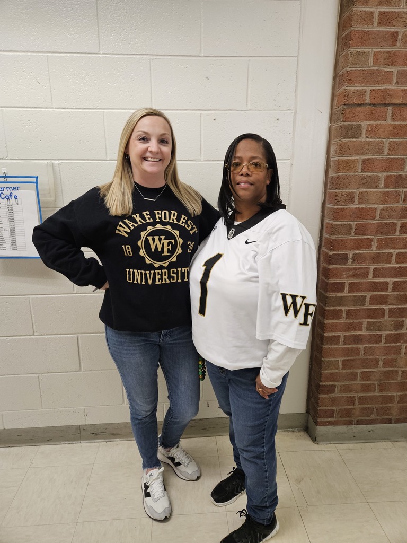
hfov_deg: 58.9
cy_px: 272
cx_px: 204
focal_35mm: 23
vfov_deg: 73.9
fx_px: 361
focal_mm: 5.4
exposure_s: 1/120
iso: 400
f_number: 1.8
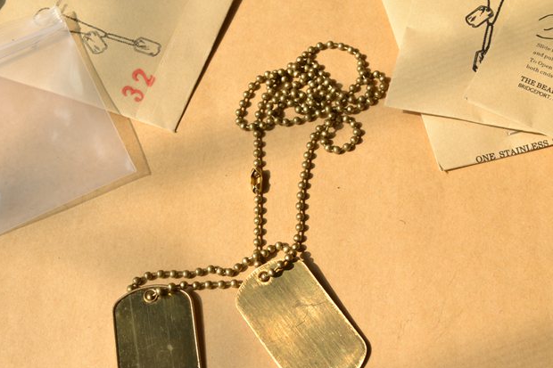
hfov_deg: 29.2
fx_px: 1060
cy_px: 209
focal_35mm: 69
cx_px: 260
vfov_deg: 19.7
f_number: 11
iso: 100
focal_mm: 38
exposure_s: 1/25
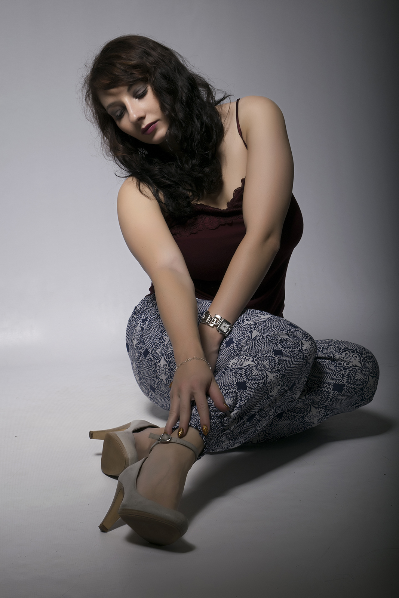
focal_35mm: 72
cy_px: 299
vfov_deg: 28.1
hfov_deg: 18.9
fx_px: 1197
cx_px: 200
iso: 100
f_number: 13
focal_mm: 48
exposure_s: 1/200
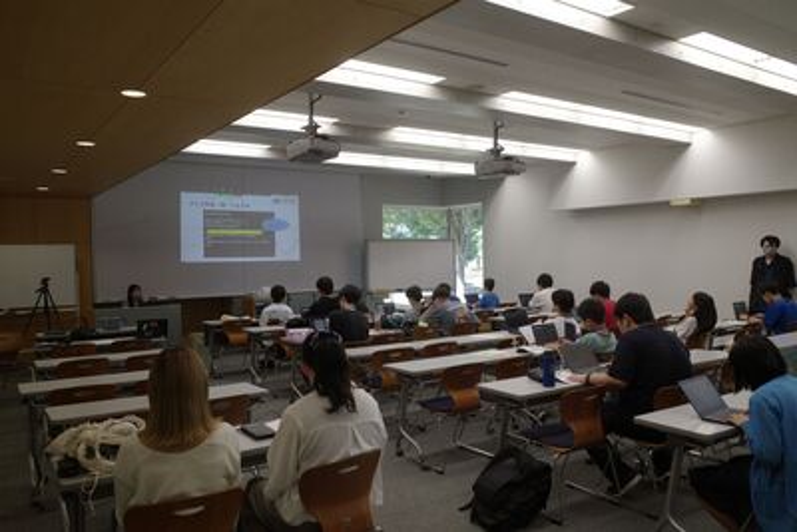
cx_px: 398
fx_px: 620
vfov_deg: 46.4
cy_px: 266
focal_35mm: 28
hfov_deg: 65.5
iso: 500
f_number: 4
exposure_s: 1/160
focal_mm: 18.3
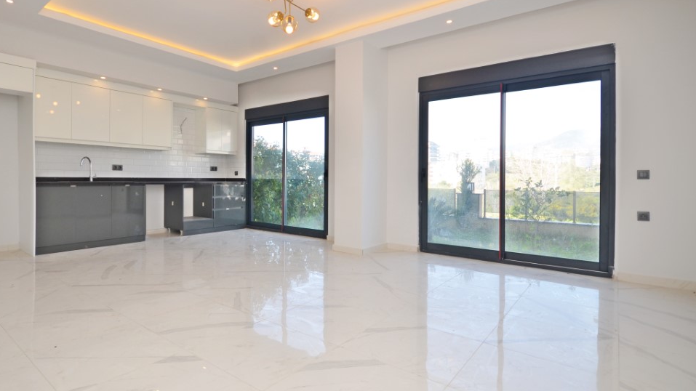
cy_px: 171
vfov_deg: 58.1
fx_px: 351
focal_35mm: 19
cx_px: 297
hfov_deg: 89.0
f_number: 5.6
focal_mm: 10
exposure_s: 1/125
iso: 200
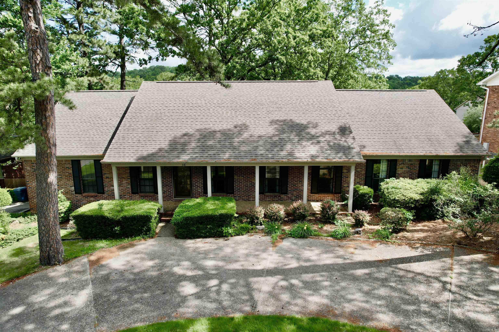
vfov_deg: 57.2
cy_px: 166
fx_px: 305
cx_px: 250
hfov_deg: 78.6
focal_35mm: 22
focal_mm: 8.38
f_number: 2.8
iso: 110
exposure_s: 1/725
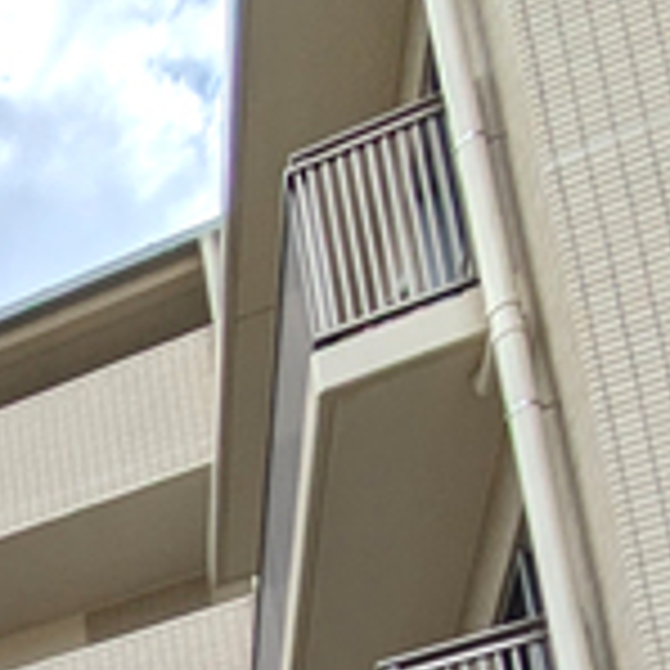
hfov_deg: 15.6
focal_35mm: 79
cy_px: 1547
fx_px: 1730
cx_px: -798
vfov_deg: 14.9
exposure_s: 1/3704
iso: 50
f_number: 2.2
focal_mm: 1.83
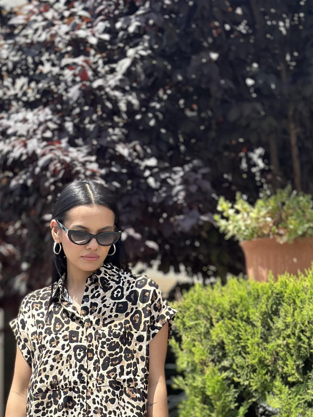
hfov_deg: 15.4
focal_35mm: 96
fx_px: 1157
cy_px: 359
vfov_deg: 20.1
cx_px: 116
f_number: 1.78
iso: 100
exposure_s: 1/3472
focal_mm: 6.86
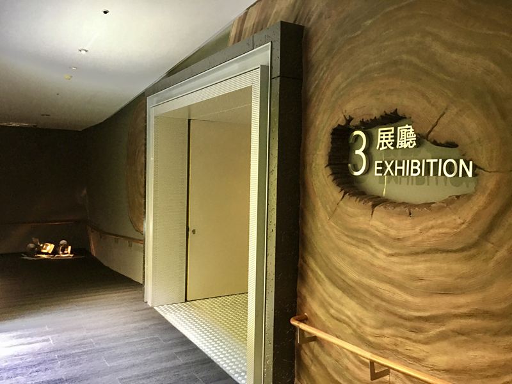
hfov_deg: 61.7
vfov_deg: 48.2
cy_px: 192
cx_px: 256
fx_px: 429
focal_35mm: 29
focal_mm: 4.15
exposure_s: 1/4
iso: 50
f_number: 2.2
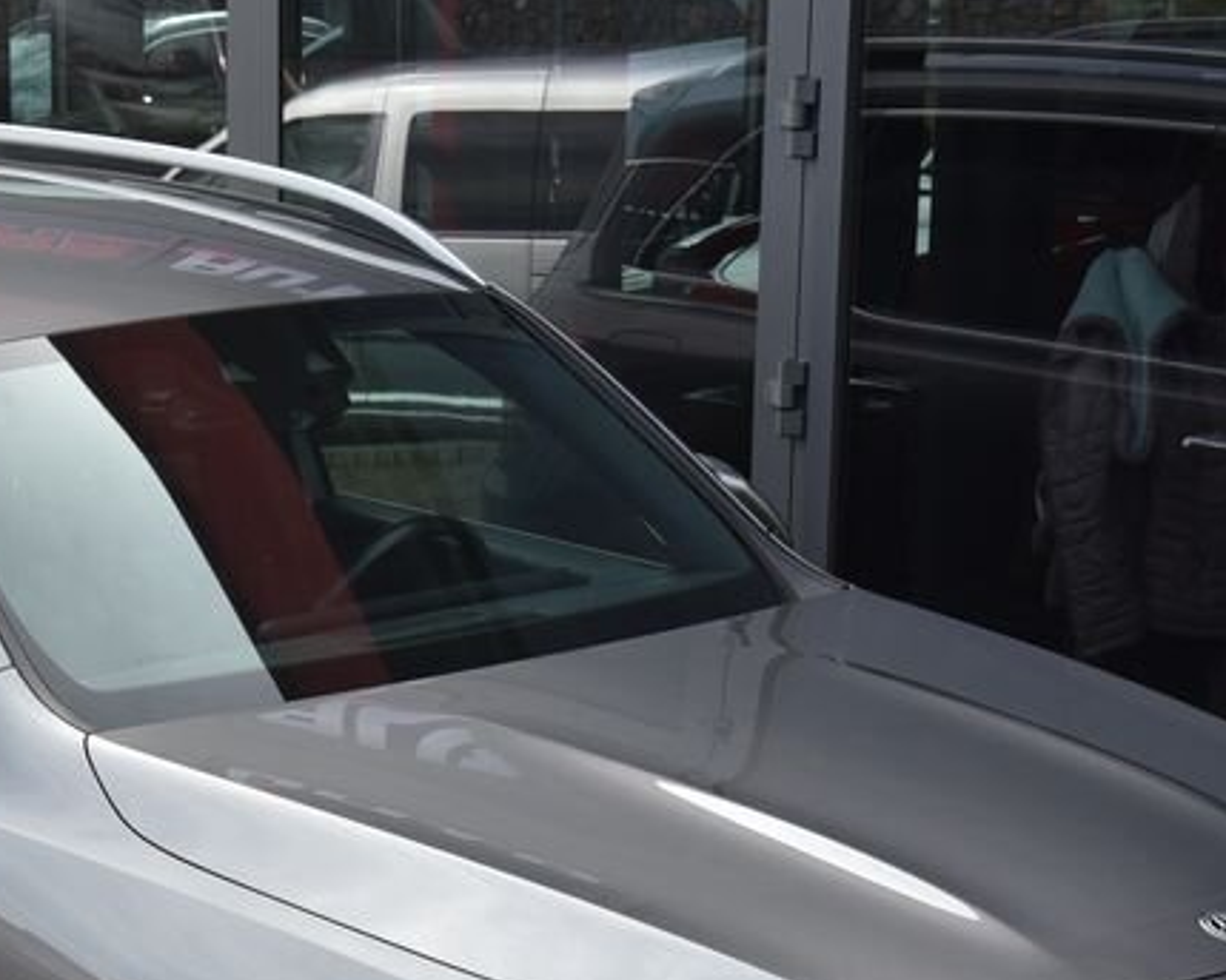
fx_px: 4463
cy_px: 926
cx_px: 234
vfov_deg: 12.4
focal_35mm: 123
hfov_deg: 15.5
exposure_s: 1/320
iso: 500
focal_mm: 55
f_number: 8
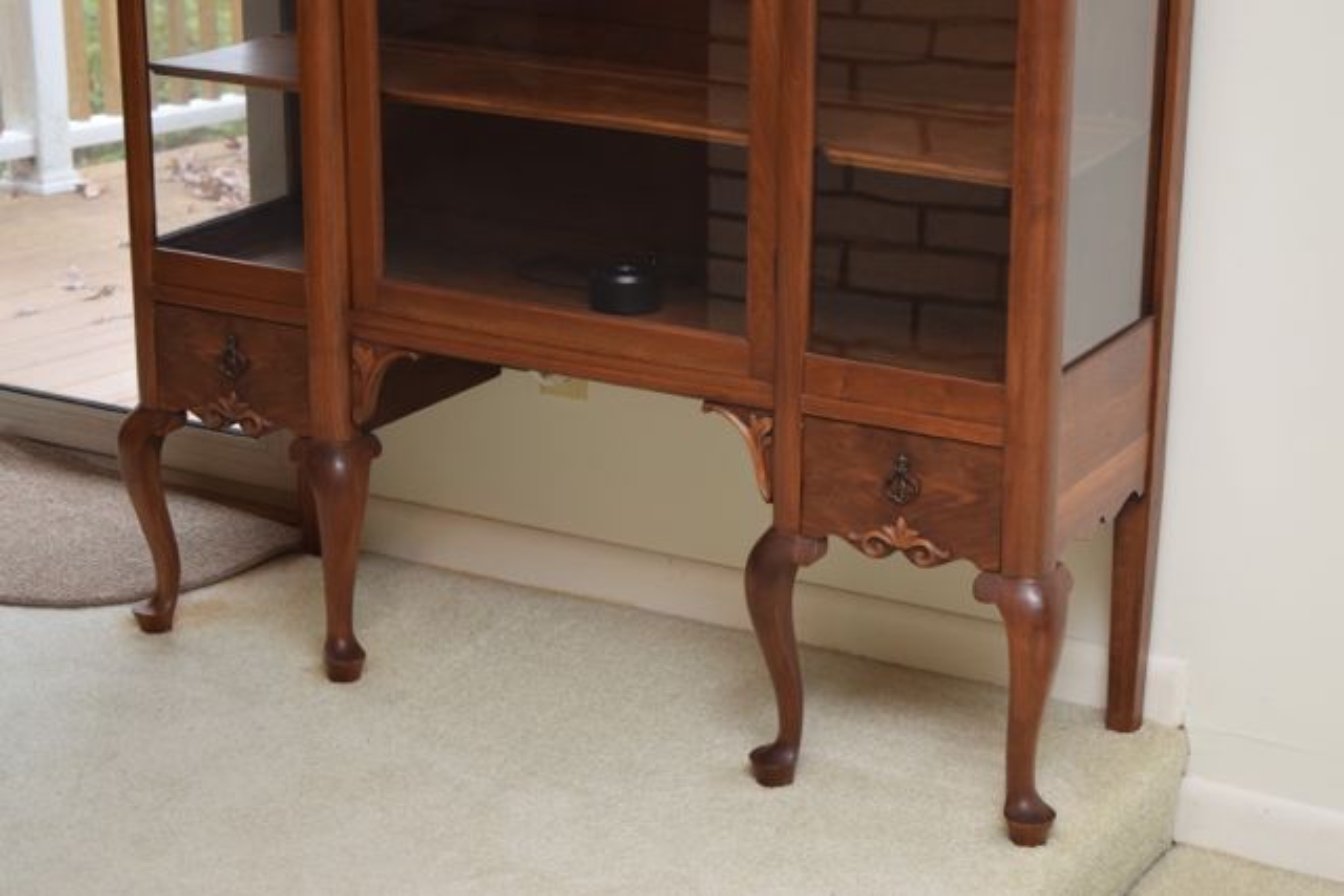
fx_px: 2800
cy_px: 448
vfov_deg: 18.2
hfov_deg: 27.0
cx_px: 672
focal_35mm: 75
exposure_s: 1/125
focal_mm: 50
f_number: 5.6
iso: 800
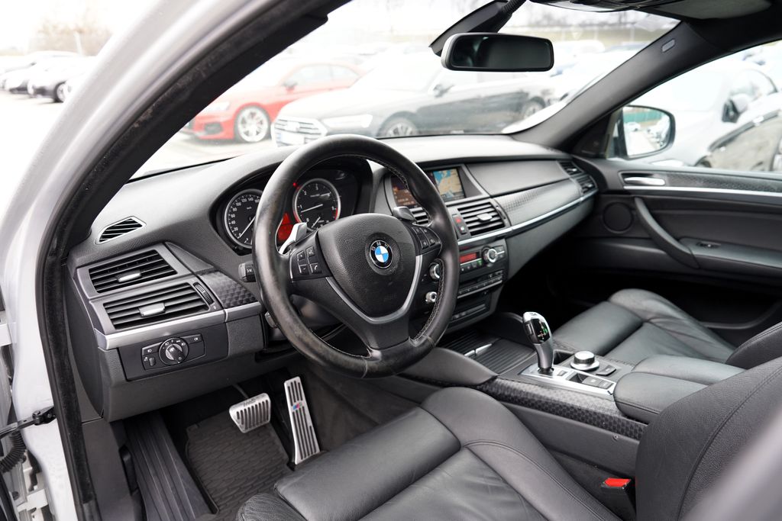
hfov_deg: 73.7
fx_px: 521
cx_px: 391
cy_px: 260
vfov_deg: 53.1
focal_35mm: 24
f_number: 4
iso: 800
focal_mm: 24
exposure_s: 1/160
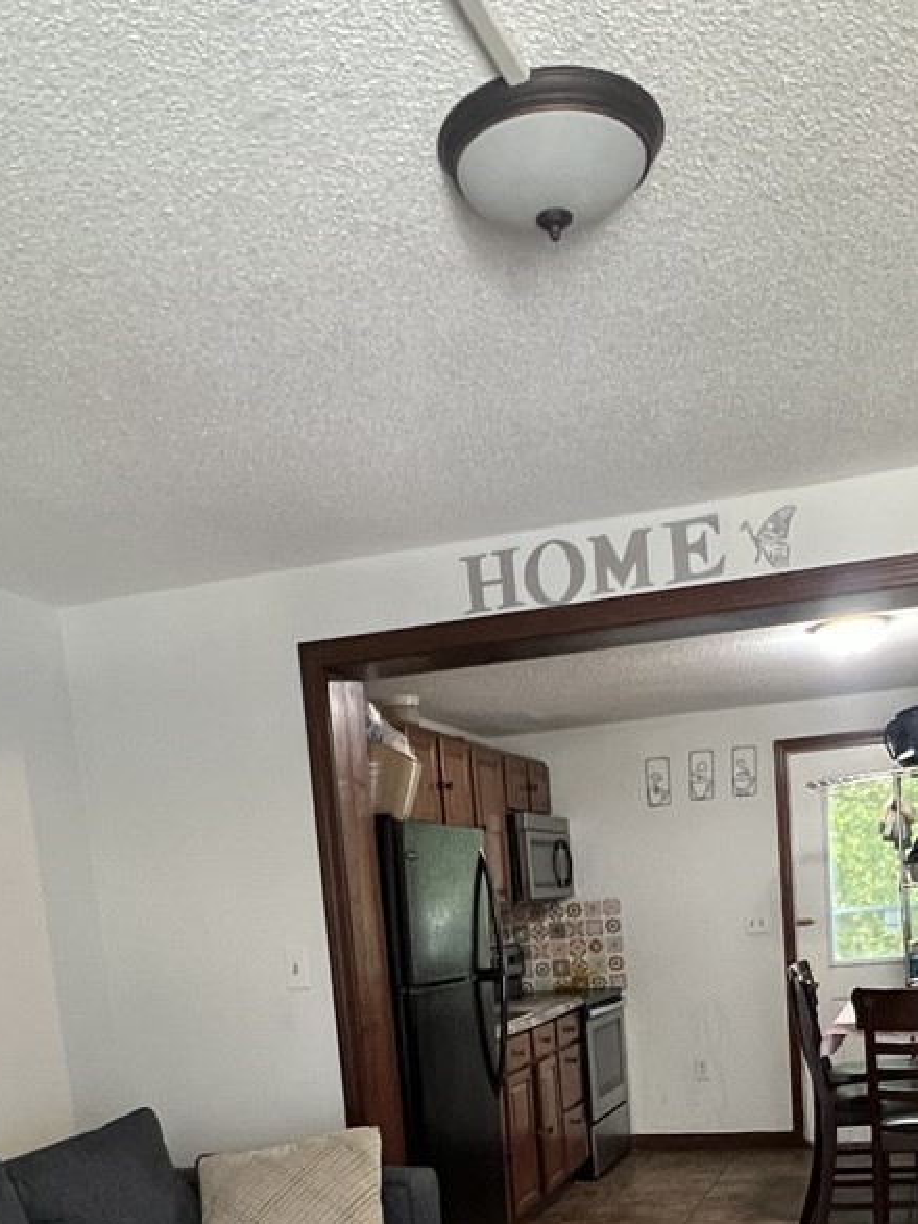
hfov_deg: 41.6
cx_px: 536
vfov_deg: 47.6
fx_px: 1203
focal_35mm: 34
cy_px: 1134
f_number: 1.8
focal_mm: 1.57
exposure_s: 1/60
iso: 400
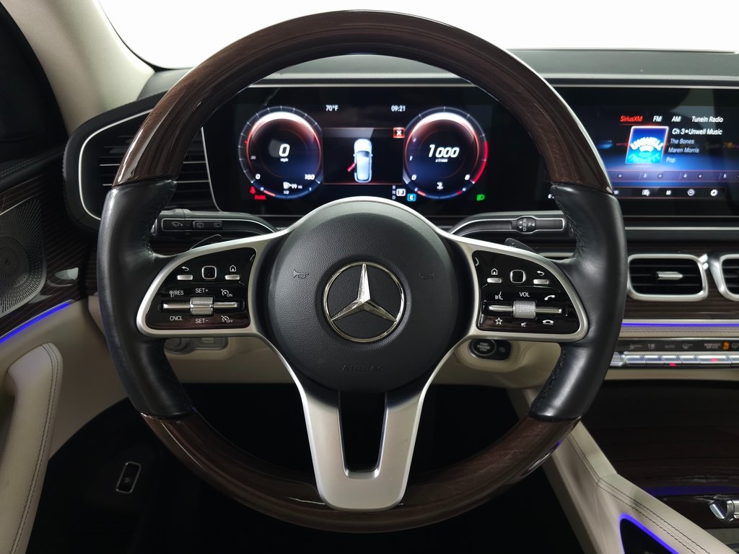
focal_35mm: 23
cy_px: 277
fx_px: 491
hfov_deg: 73.9
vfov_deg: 58.9
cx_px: 370
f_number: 1.7
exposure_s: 1/60
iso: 200
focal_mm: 6.3
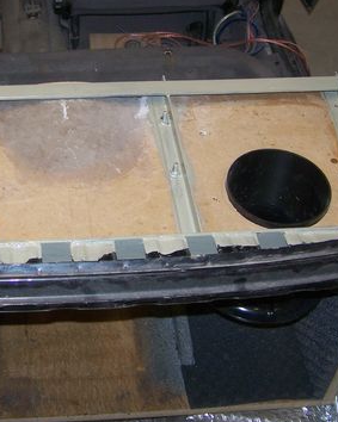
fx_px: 838
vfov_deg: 28.2
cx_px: 67
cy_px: 167
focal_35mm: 67
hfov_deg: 22.5
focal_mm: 6.3
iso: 80
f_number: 2.8
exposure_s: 1/60
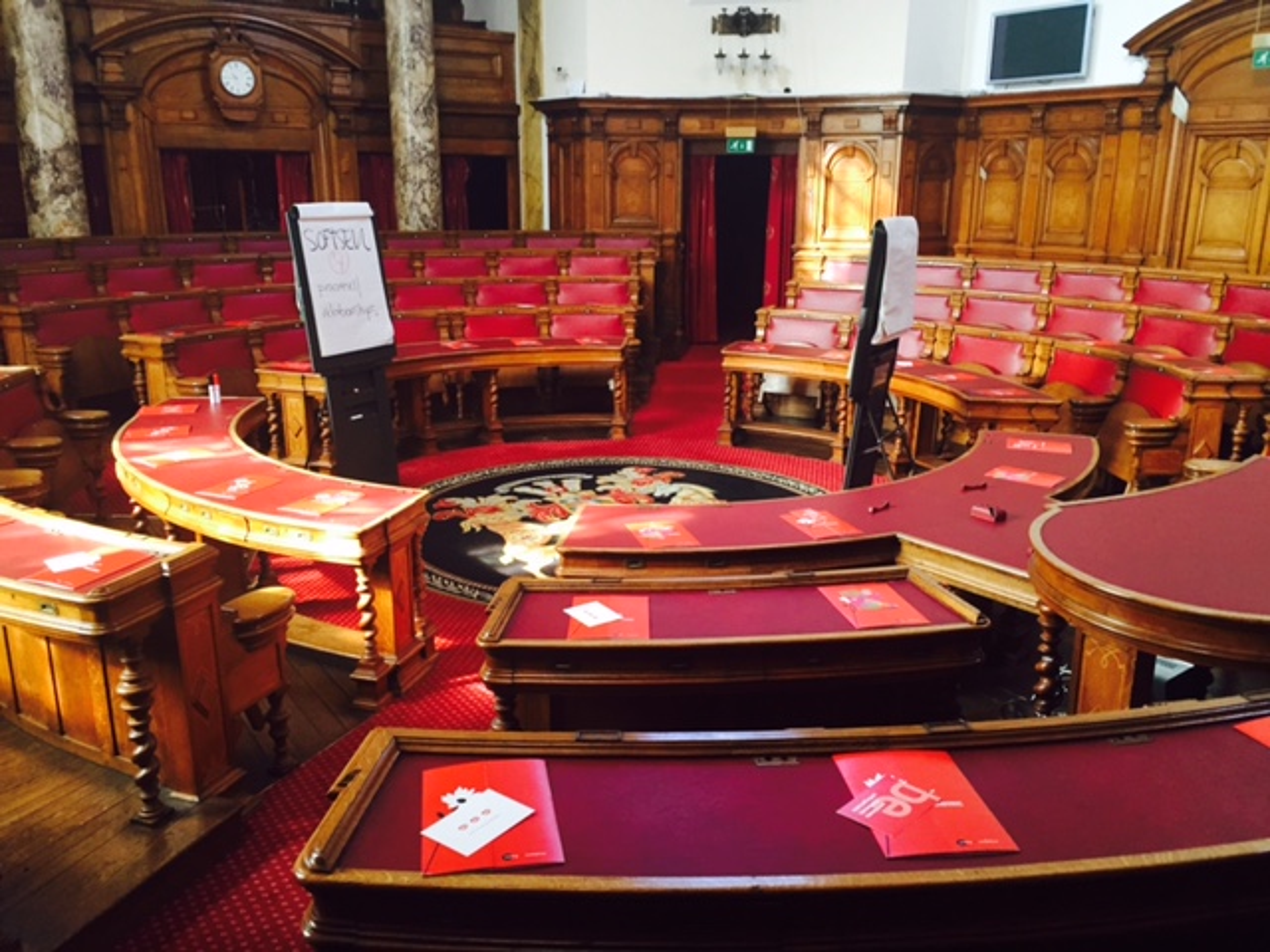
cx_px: 635
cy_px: 476
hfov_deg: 61.7
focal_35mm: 29
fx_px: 1064
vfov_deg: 48.2
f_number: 2.2
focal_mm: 4.15
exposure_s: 1/30
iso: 125
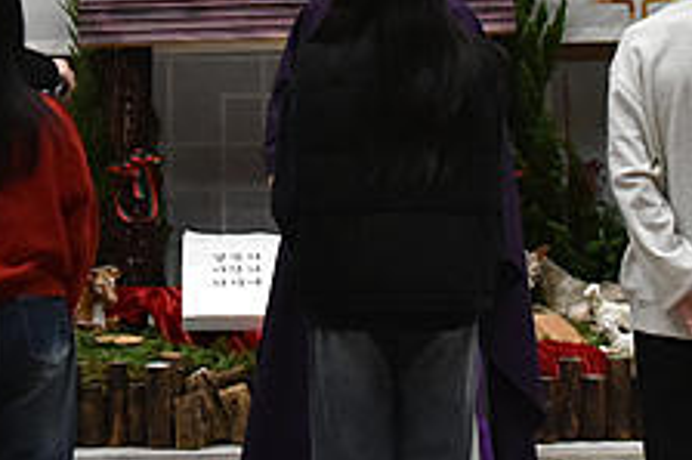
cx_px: 324
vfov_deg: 5.3
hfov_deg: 8.0
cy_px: -63
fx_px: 4917
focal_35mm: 256
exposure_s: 1/125
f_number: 5
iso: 3200
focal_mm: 56
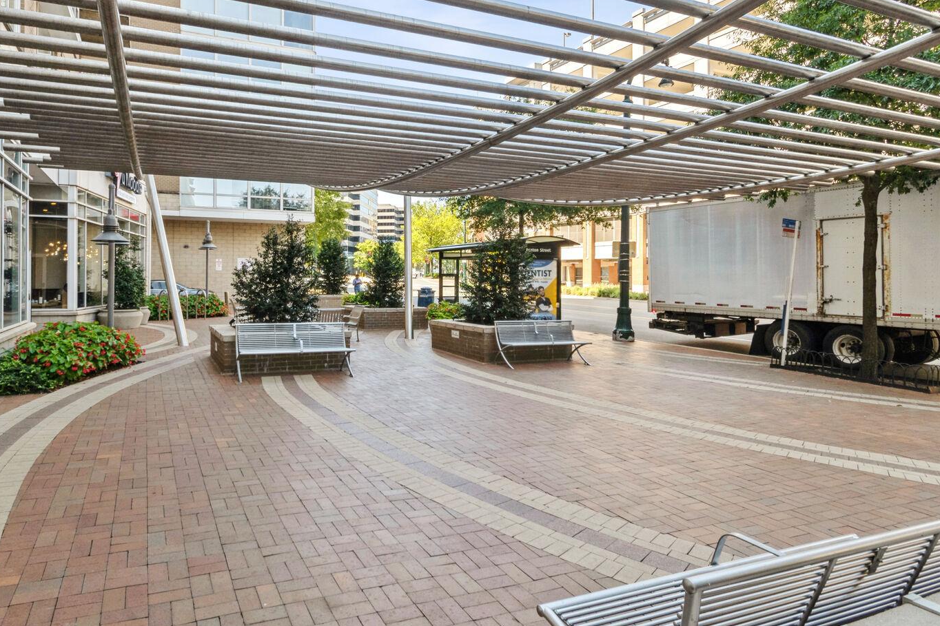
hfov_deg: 85.4
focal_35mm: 19
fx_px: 496
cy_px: 264
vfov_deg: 64.2
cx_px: 357
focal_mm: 10
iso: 200
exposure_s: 1/125
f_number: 10
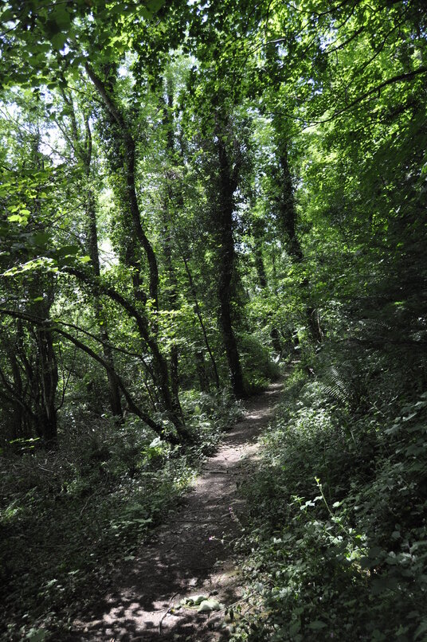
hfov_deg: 47.9
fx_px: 481
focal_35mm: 27
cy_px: 321
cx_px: 214
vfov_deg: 67.4
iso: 320
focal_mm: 18
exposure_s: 1/100
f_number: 5
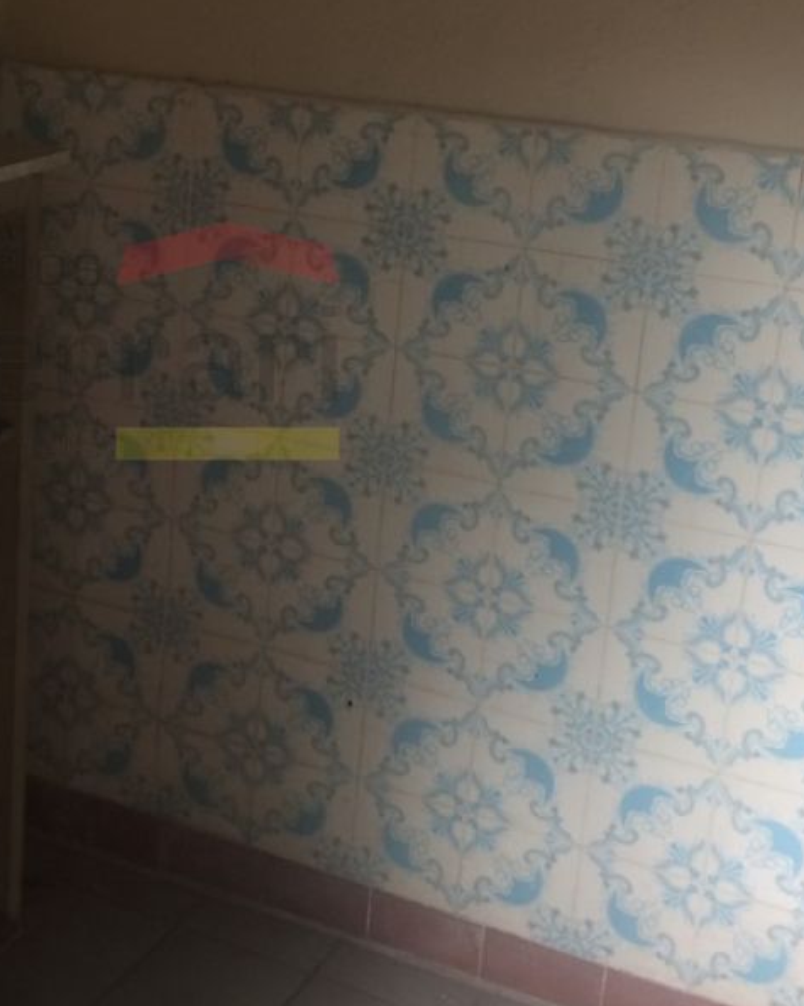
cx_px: 124
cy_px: 342
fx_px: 1815
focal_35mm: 61
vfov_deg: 30.8
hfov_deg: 24.4
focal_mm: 4.15
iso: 40
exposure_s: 1/40
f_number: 2.2
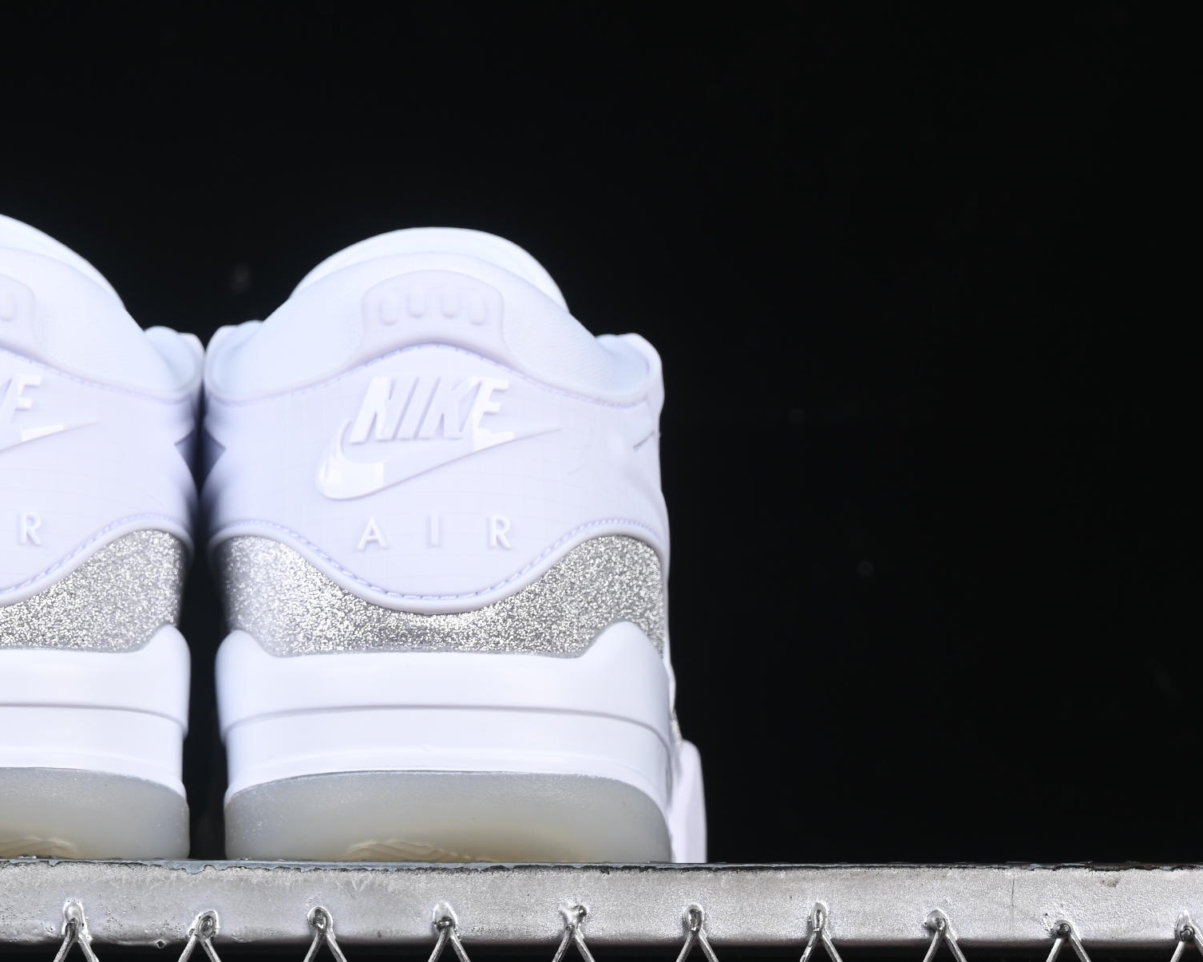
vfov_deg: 11.9
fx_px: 4629
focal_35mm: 130
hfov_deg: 14.7
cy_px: 400
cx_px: 180
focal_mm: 50
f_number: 8
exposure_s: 1/80
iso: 160
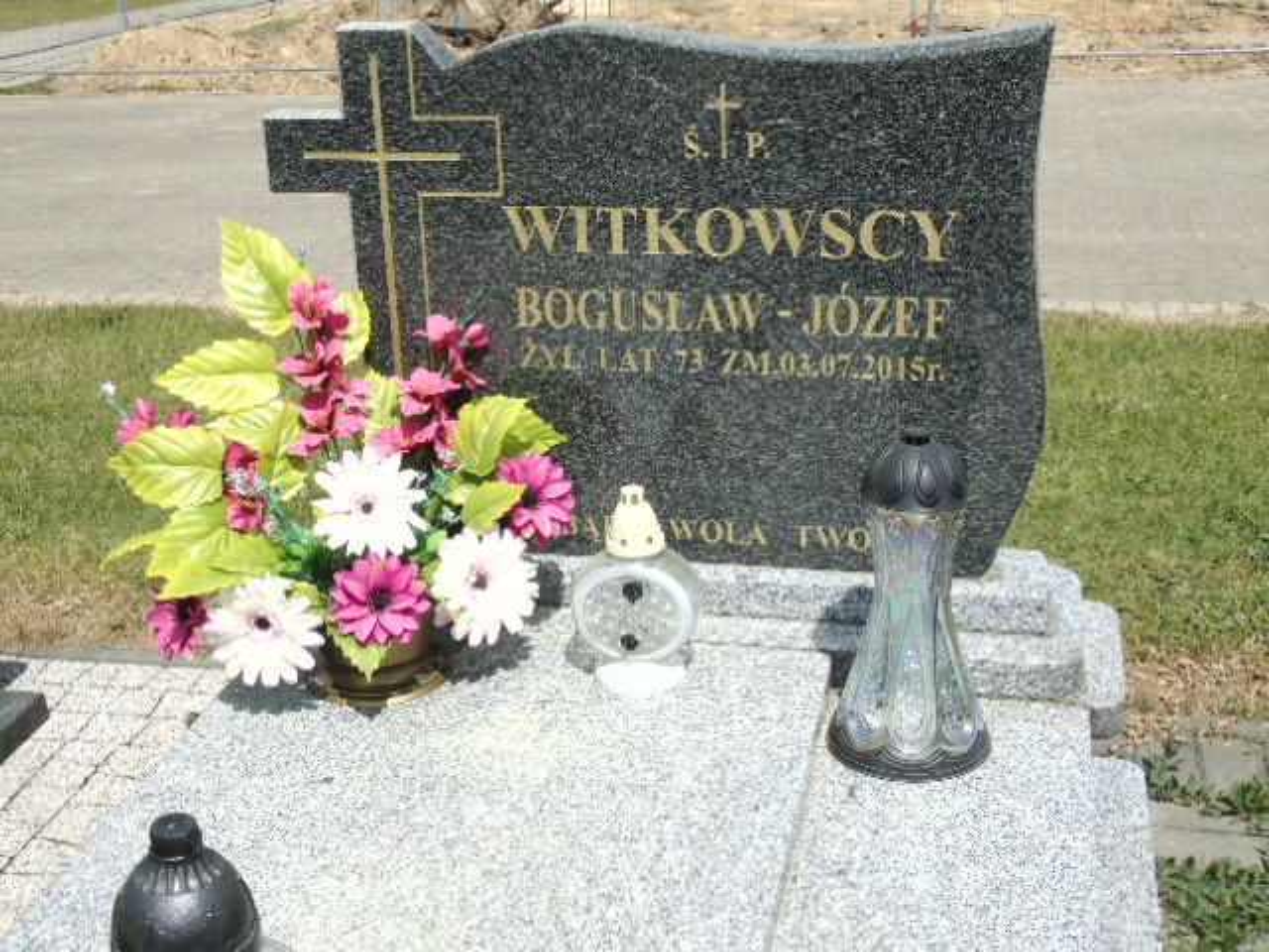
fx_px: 1686
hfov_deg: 41.2
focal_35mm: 46
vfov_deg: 31.5
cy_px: 476
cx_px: 634
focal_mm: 8.2
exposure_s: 1/1000
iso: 80
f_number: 4.1
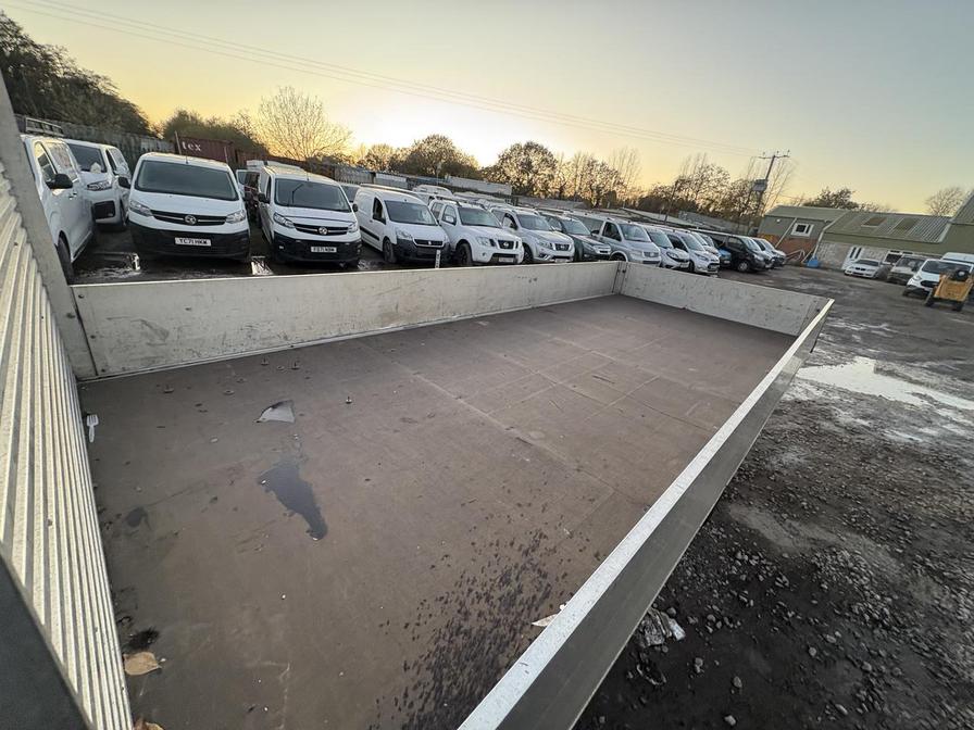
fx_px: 394
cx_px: 487
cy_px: 365
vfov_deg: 85.7
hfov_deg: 102.1
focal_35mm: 14
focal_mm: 2.22
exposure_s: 1/95
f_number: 2.2
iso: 250
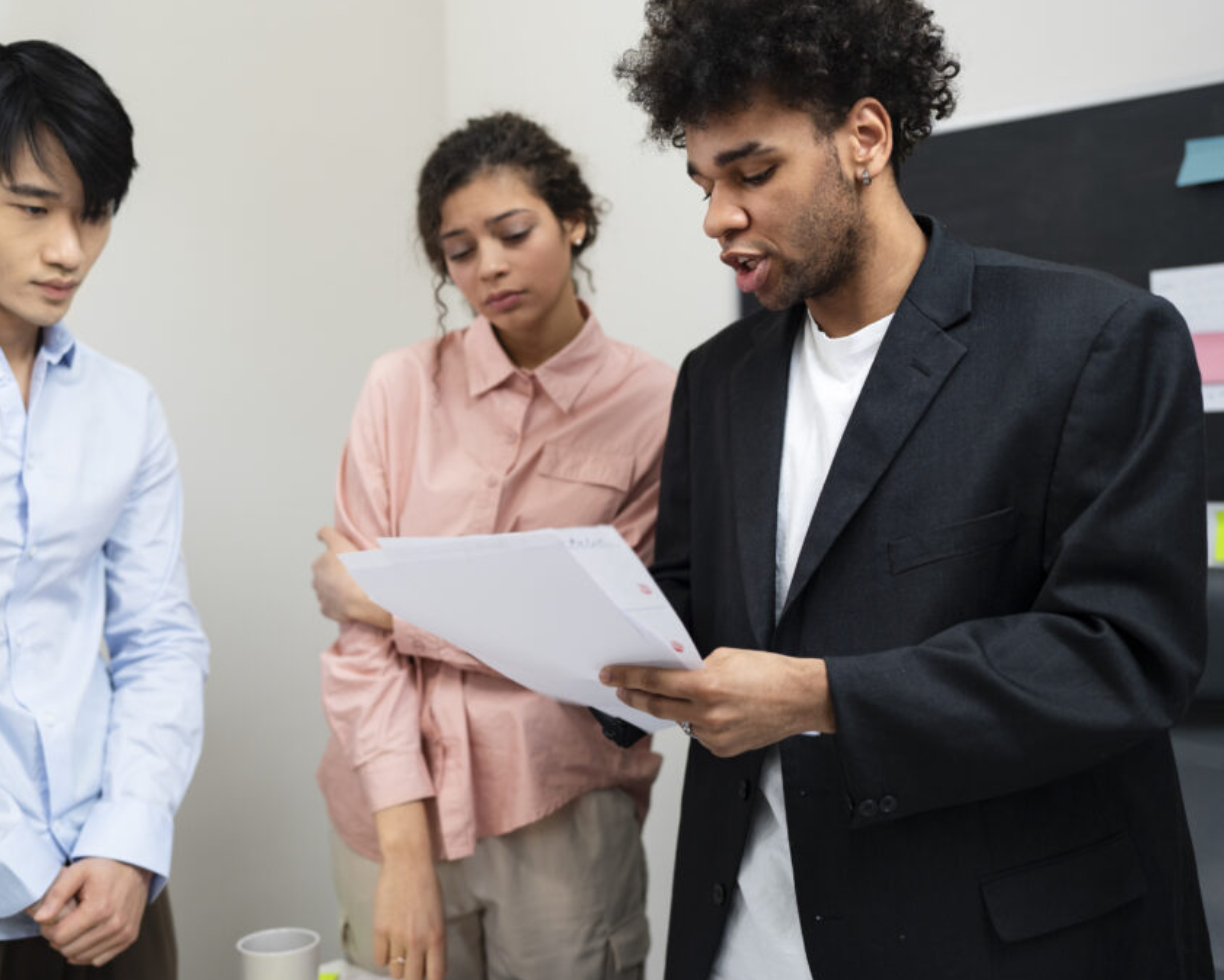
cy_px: 491
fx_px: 1449
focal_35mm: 40
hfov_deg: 45.6
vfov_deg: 37.3
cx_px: 511
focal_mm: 35
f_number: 2
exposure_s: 1/250
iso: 500
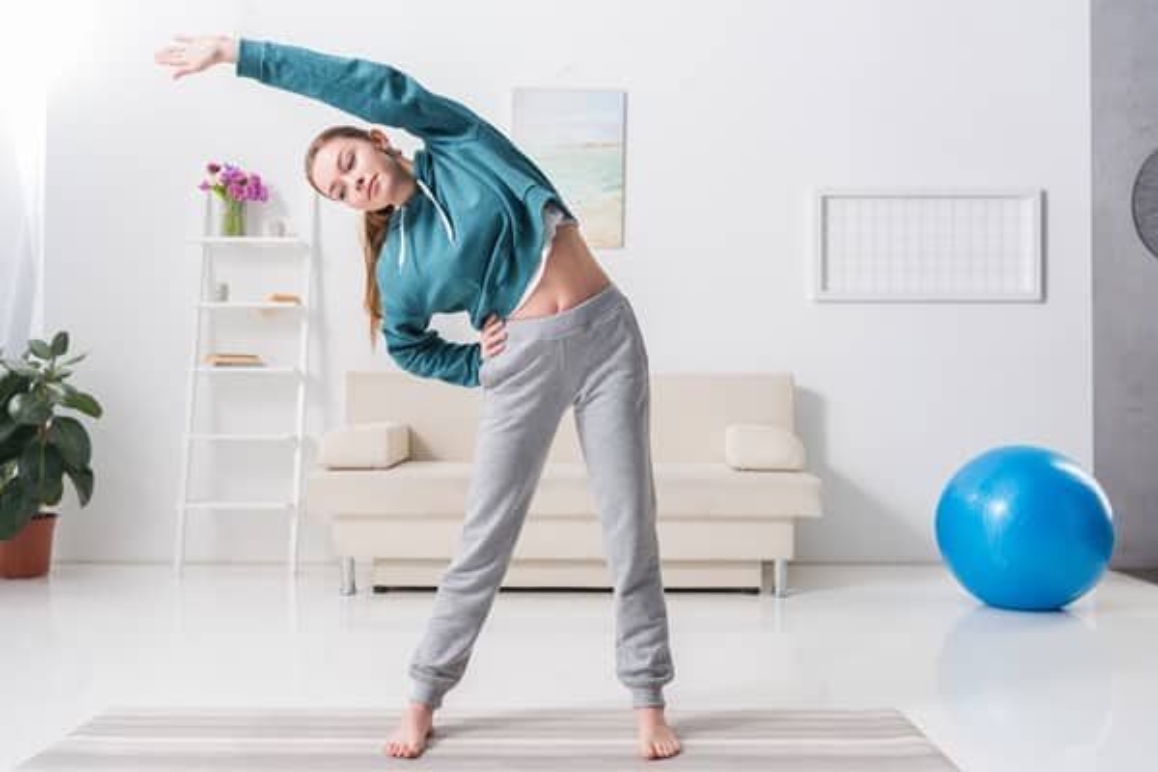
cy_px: 386
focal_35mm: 36
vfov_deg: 36.9
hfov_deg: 53.1
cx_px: 579
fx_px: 1158
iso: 200
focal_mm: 36
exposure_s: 1/160
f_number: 5
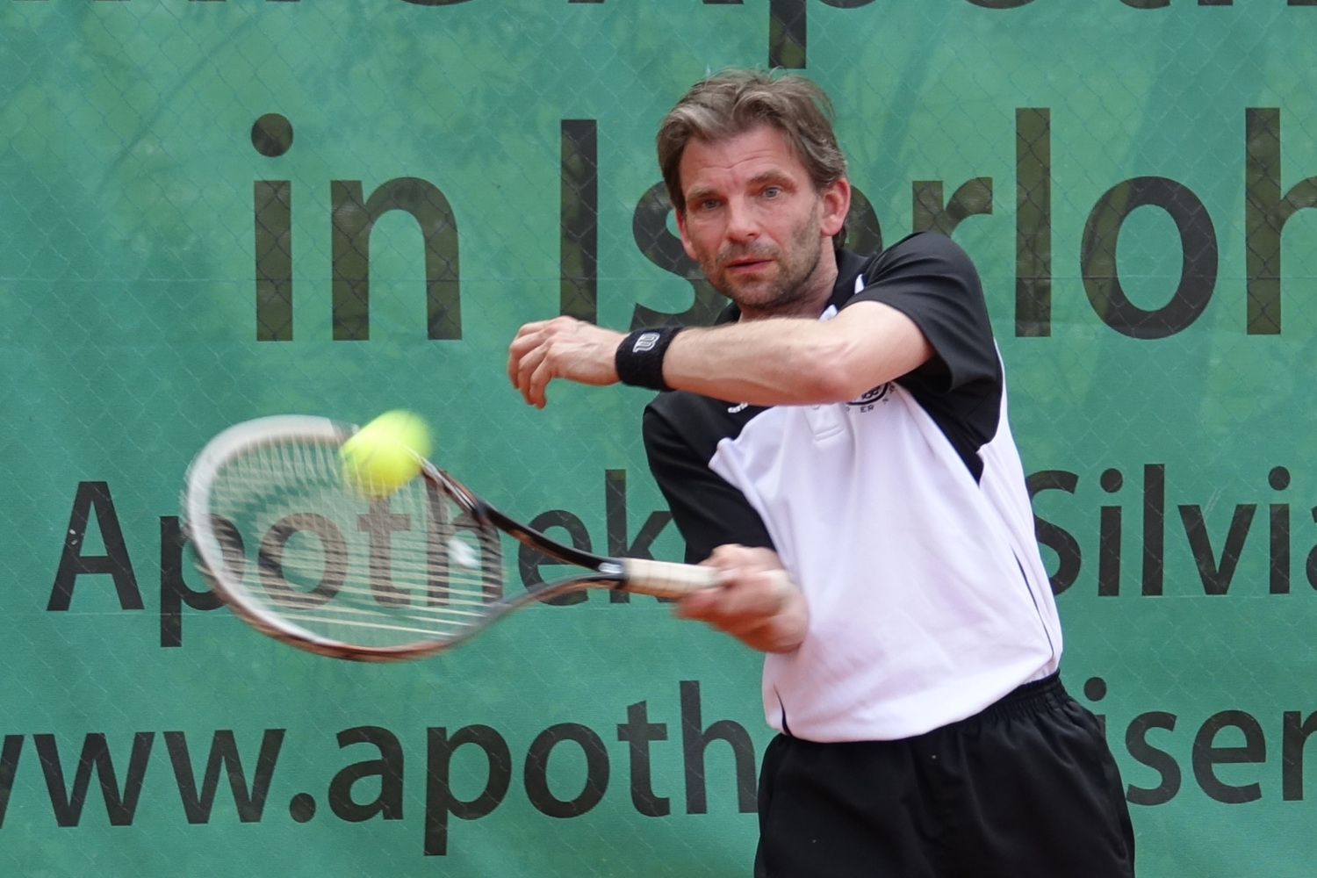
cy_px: 439
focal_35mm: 149
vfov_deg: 9.2
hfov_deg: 13.8
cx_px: 658
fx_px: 5450
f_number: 4
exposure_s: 1/250
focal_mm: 54.57
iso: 100
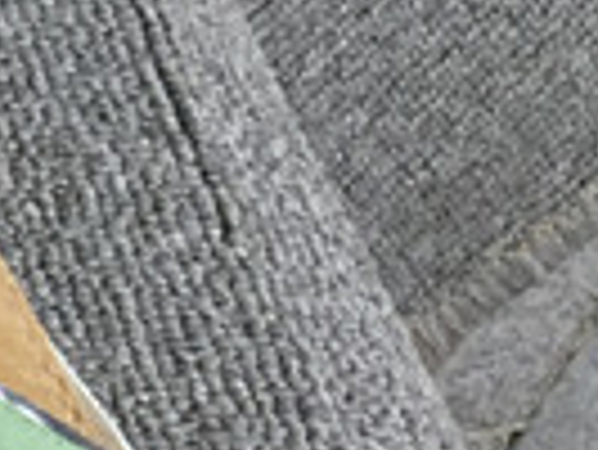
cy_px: 452
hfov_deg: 7.9
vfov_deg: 7.1
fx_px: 3614
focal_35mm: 209
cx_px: -1344
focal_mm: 3.3
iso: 25
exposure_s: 1/547
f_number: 2.4
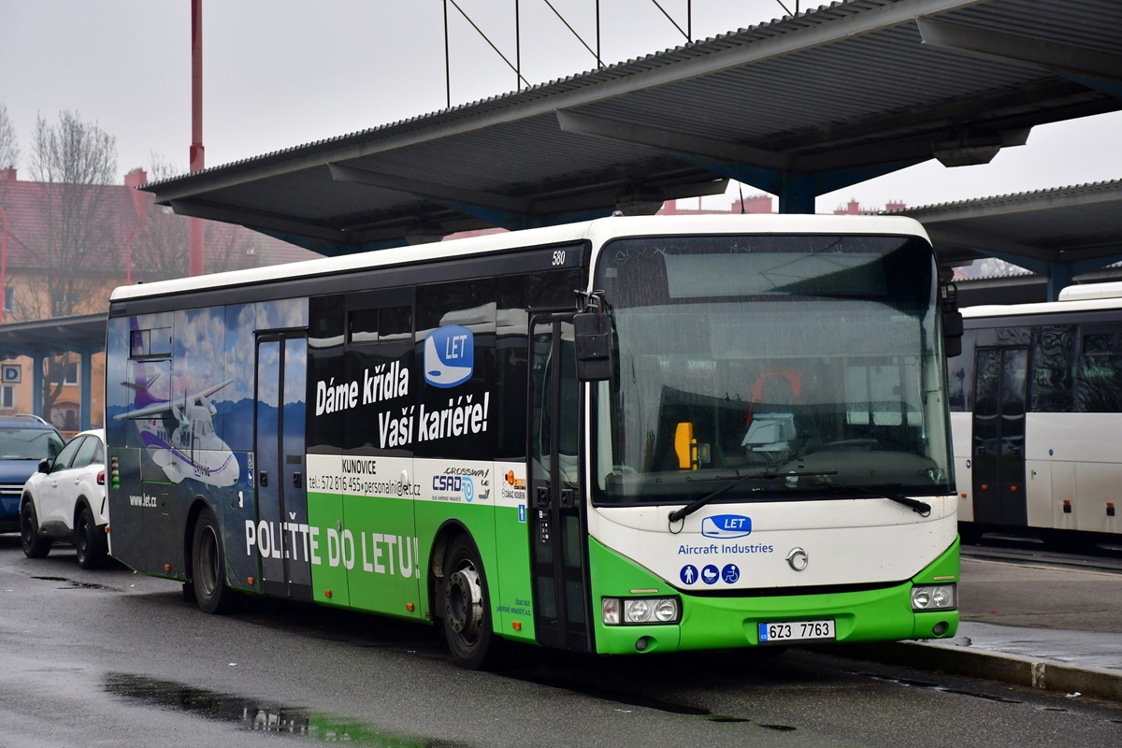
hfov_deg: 21.9
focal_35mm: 93
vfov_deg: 14.7
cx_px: 561
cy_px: 374
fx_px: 2898
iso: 400
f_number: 5.6
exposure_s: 1/320
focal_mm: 62
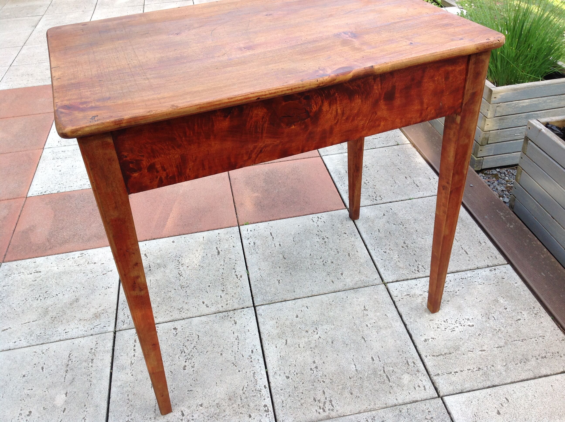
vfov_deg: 40.6
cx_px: 282
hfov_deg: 52.7
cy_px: 211
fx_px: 570
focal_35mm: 35
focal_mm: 4.28
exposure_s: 1/160
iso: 50
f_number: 2.4
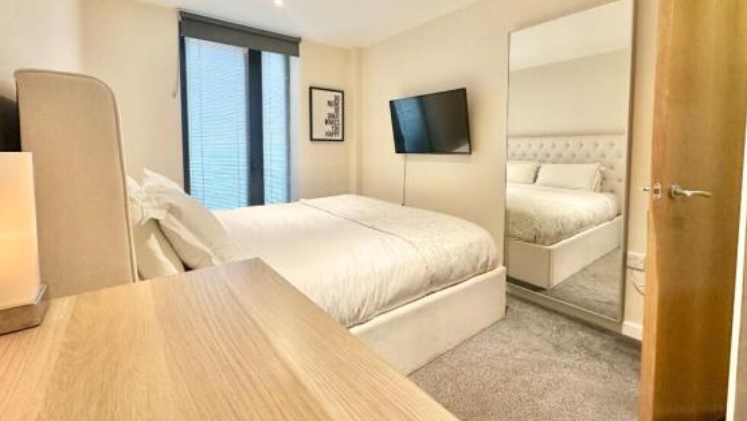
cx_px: 385
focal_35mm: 16
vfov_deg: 66.5
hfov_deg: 99.3
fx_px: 317
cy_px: 169
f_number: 2.2
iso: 160
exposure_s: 1/50
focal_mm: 2.22
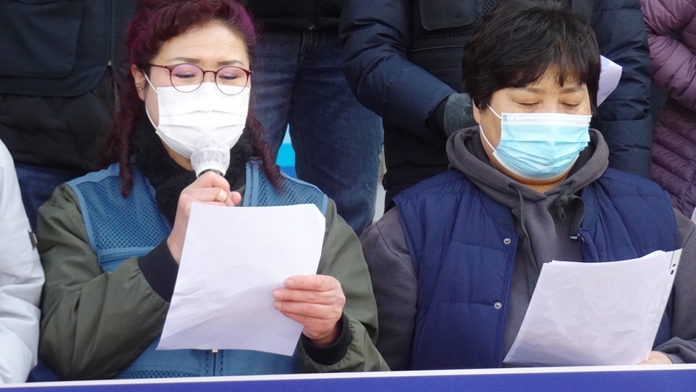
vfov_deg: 5.4
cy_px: 180
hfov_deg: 9.5
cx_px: 349
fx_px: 4189
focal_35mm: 227
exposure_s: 1/200
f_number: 6.3
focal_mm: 31.23
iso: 500
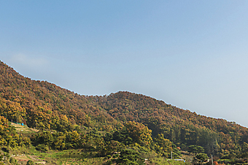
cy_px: 89
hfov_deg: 37.2
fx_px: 365
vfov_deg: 25.5
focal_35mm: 53
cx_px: 88
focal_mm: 30
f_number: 11
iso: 200
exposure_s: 1/320
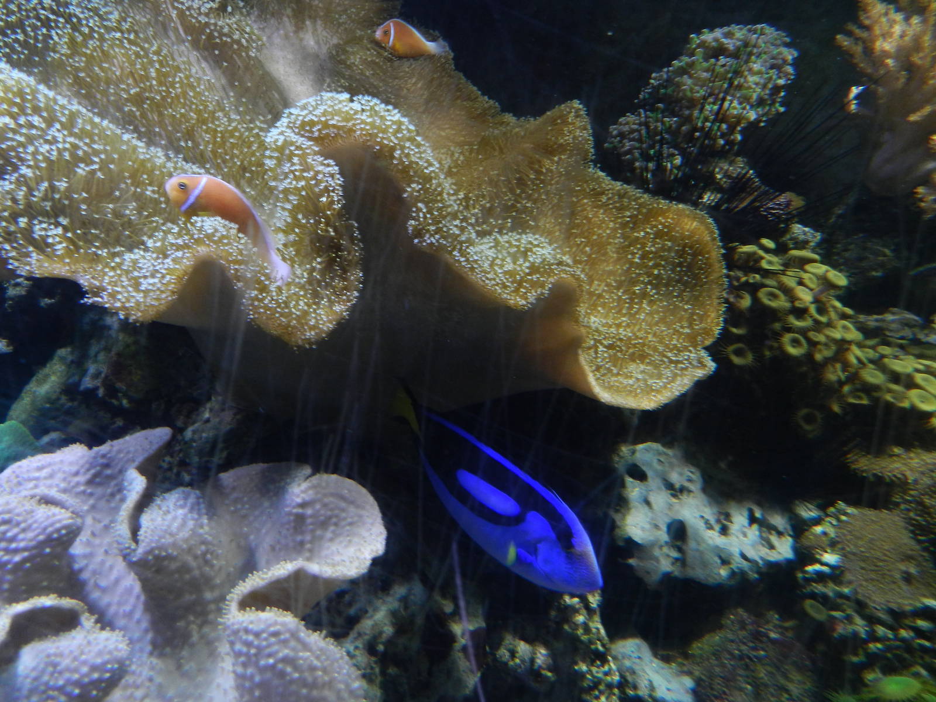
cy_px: 351
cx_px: 468
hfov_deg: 73.9
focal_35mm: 23
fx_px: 622
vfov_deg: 58.9
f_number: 3.4
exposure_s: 1/30
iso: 220
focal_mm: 4
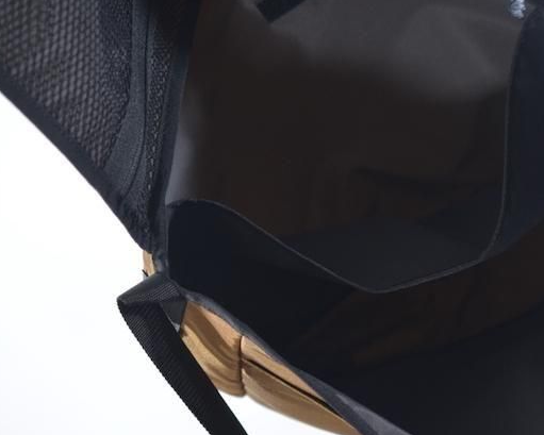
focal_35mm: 88
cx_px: 367
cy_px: 227
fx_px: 1417
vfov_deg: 17.5
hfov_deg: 21.6
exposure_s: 1/60
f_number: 4
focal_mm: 40
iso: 800
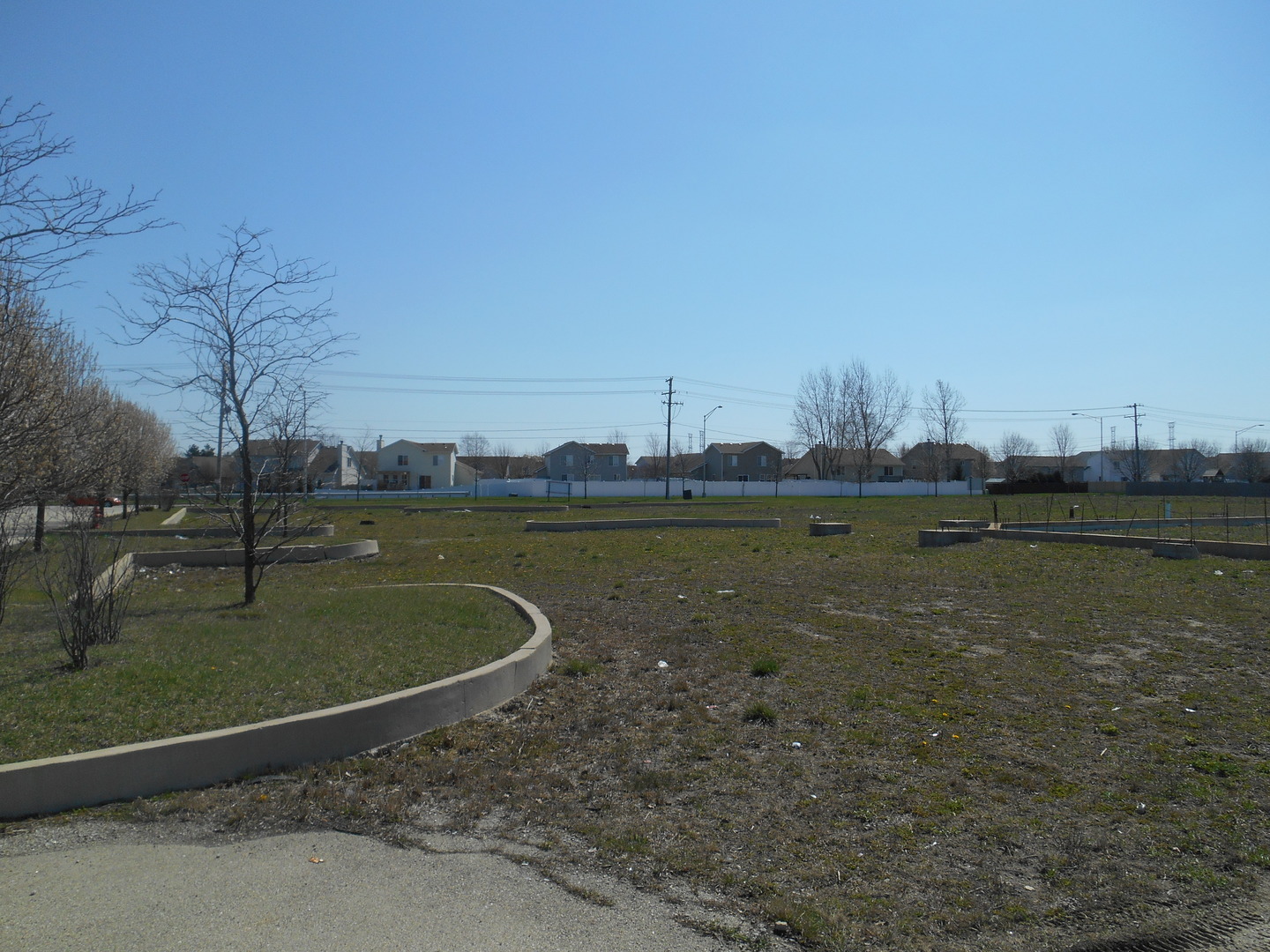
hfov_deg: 67.3
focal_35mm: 26
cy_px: 476
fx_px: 954
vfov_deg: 53.1
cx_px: 635
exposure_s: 1/1600
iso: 80
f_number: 3.4
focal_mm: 4.7
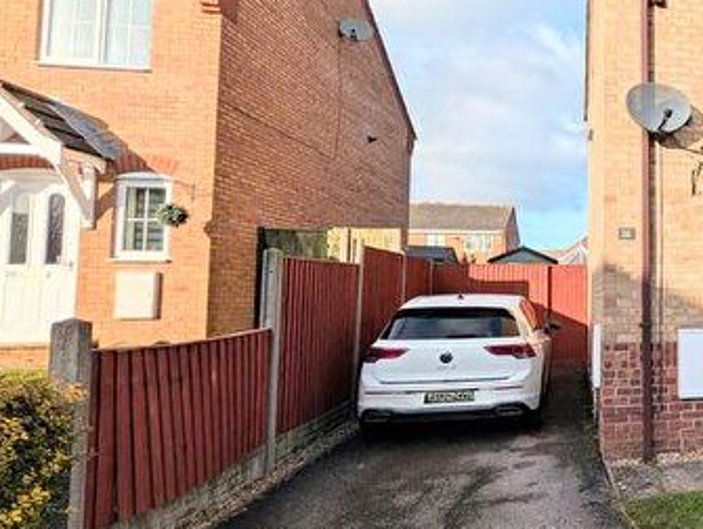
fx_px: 508
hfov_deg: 54.1
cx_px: 703
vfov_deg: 55.0
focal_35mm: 25
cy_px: 255
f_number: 1.7
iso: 55
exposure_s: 1/3906
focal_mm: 2.02
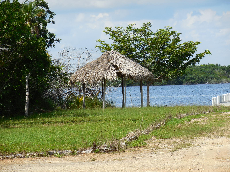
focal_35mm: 193
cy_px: 86
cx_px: 115
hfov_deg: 10.2
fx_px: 1282
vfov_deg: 7.7
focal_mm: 34.4
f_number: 5.5
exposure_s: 1/500
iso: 125
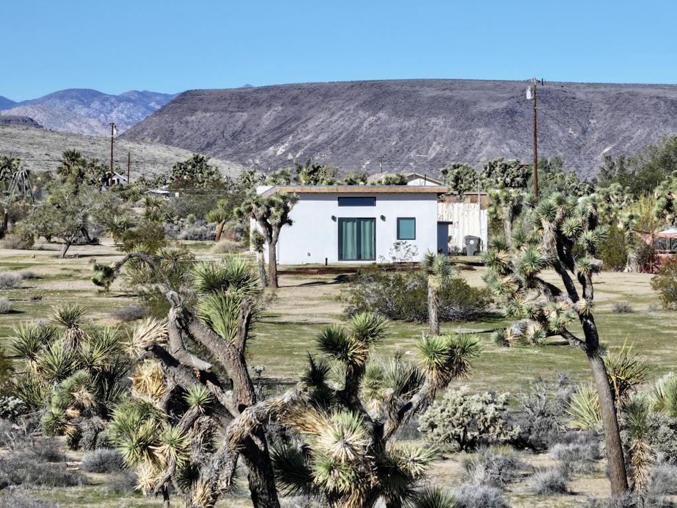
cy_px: 254
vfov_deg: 8.9
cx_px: 338
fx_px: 3247
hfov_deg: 11.9
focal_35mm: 166
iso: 100
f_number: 3.4
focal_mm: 30.71
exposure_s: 1/800
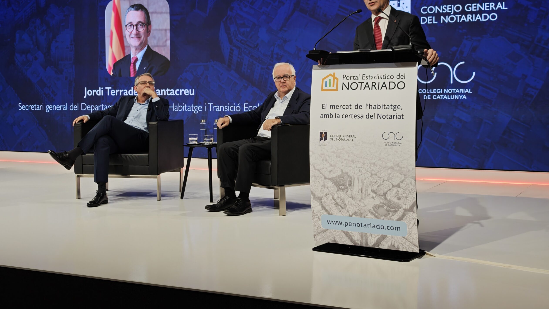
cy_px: 111
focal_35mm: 51
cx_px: 275
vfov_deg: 23.4
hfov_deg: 40.6
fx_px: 742
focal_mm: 8.72
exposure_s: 1/113
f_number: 2.8
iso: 100
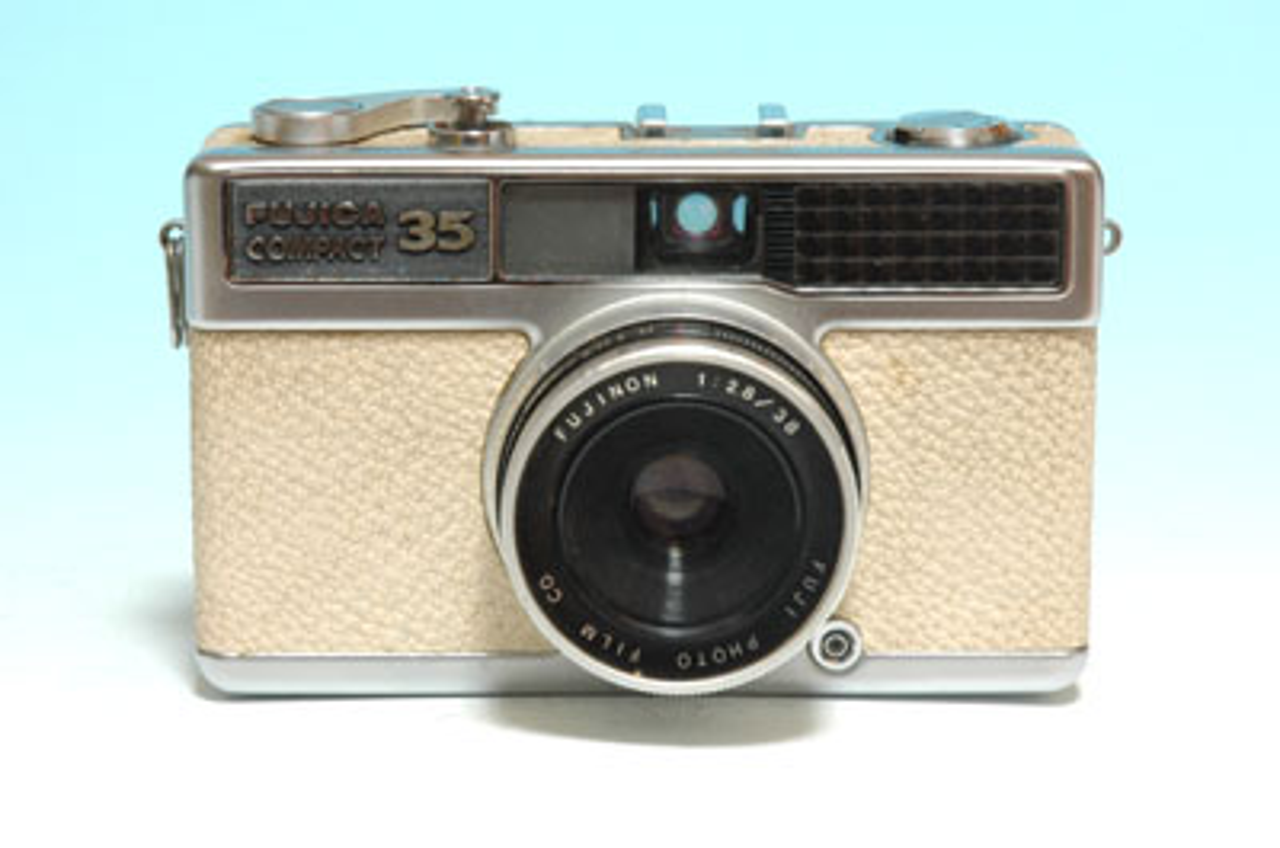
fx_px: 3726
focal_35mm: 105
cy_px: 424
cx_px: 640
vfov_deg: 13.0
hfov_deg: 19.5
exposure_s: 1.3
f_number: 16
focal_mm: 70
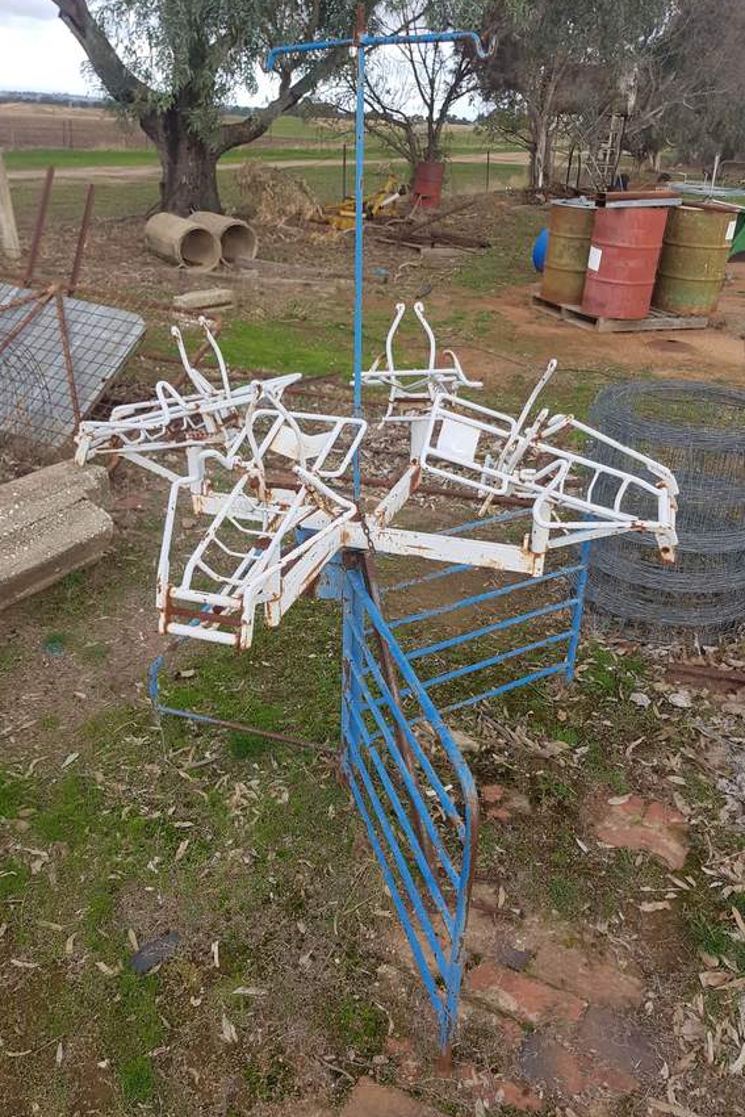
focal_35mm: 28
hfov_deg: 46.4
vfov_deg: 65.5
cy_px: 562
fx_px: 869
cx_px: 360
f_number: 1.7
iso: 40
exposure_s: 1/293
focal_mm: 4.2
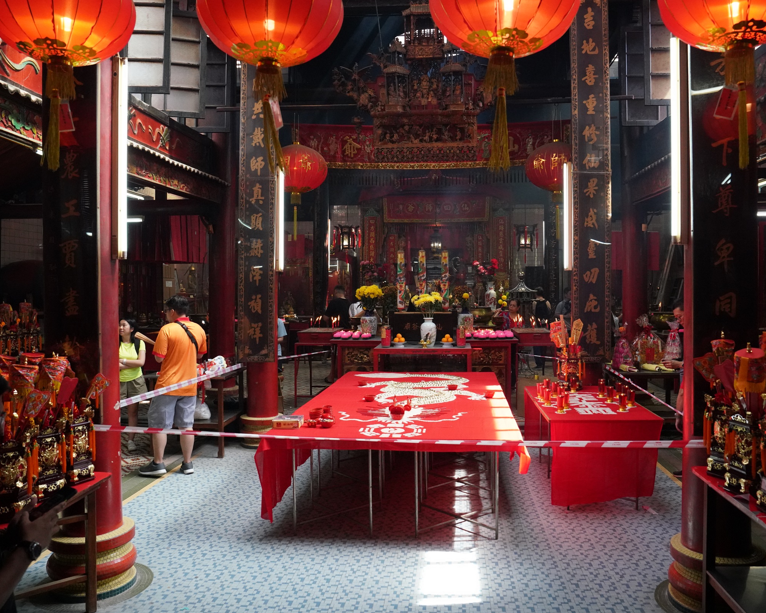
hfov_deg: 62.1
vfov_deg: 51.5
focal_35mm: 28
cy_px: 299
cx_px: 412
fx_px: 635
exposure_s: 1/320
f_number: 5.6
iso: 6400
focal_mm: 24
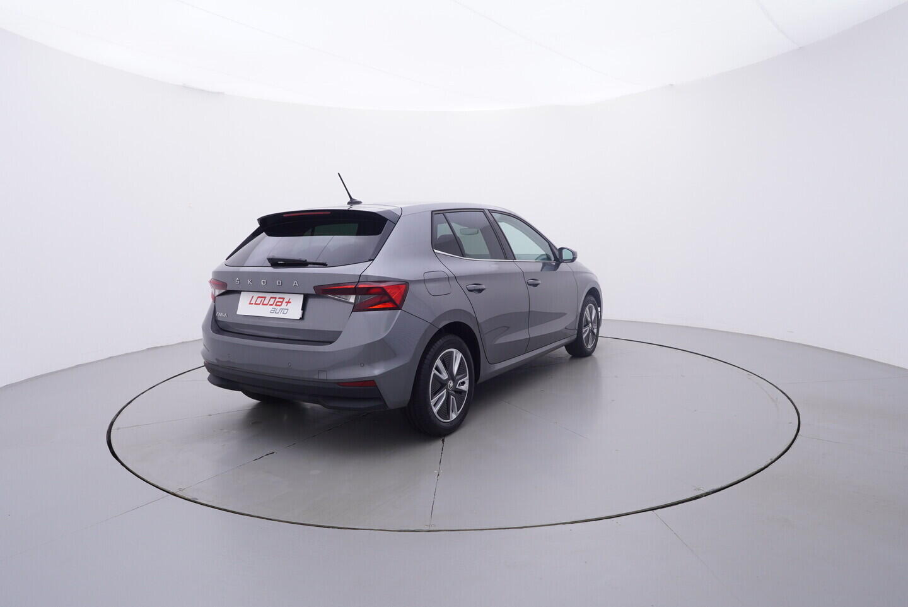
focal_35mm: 22
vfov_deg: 56.2
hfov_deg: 77.3
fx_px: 568
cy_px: 304
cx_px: 454
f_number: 5
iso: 200
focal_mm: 15
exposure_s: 1/80
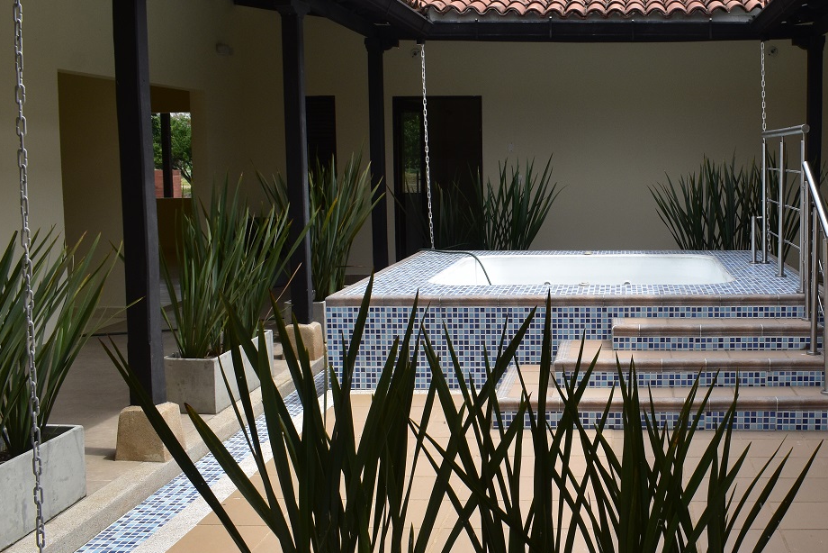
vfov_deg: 30.5
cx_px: 612
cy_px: 277
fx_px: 1012
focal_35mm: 44
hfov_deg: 43.2
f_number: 10
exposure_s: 1/320
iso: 400
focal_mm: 18
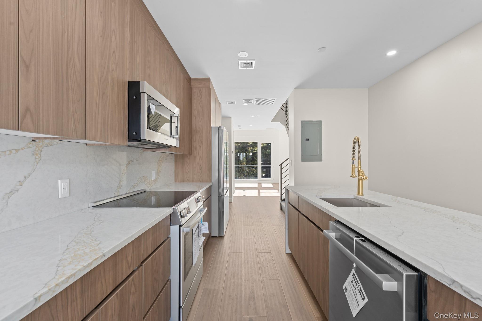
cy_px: 160
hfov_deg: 104.3
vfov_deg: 81.2
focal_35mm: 14
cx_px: 241
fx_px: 187
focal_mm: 14
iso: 250
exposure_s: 1/6
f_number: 10
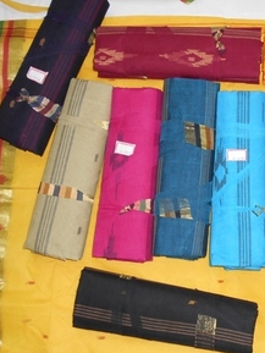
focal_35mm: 45
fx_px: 459
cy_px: 205
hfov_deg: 31.5
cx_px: 208
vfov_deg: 41.9
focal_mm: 4.6
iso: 200
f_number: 3.2
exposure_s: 1/25
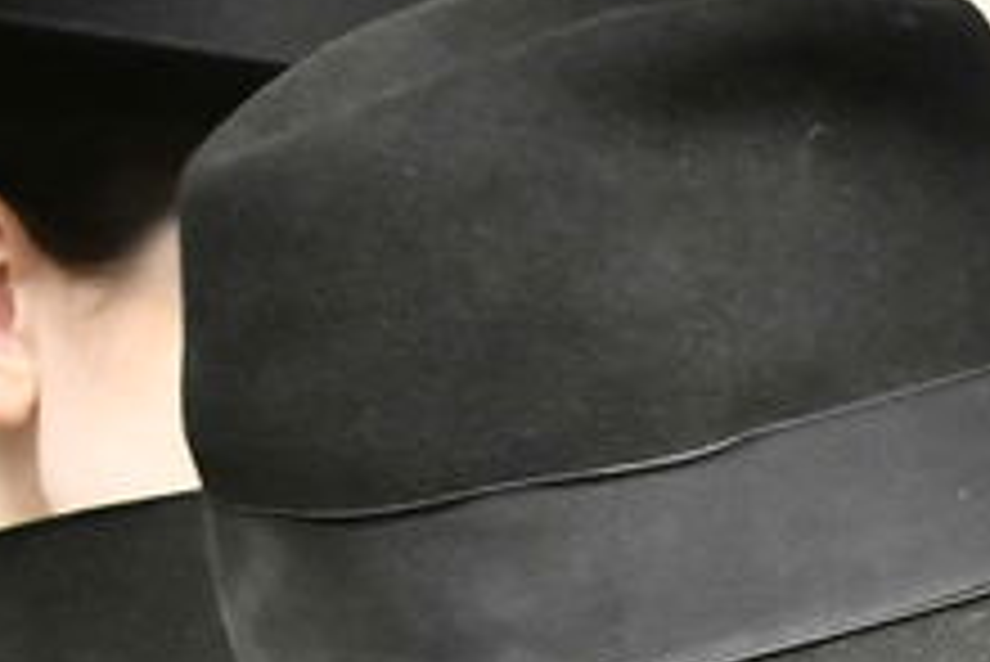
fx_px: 4898
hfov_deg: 10.4
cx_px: 2092
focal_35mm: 178
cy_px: 912
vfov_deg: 7.6
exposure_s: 1/200
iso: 4000
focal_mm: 28
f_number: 5.6
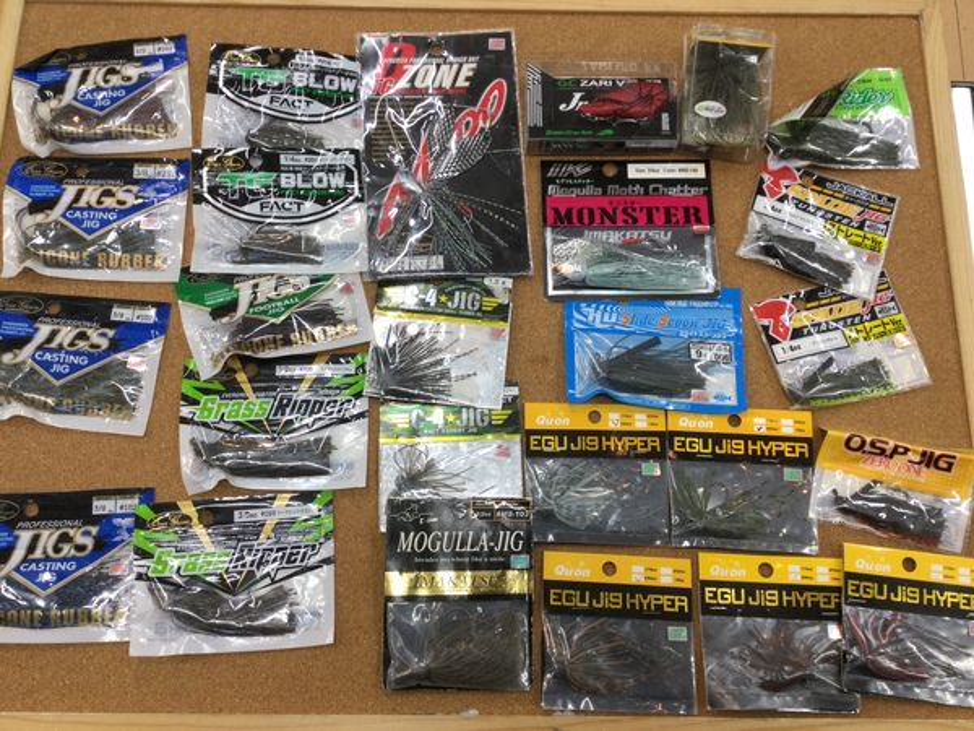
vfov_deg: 45.4
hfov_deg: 58.4
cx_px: 487
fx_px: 872
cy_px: 366
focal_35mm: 31
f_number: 2.4
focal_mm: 3.3
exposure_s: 1/40
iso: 25
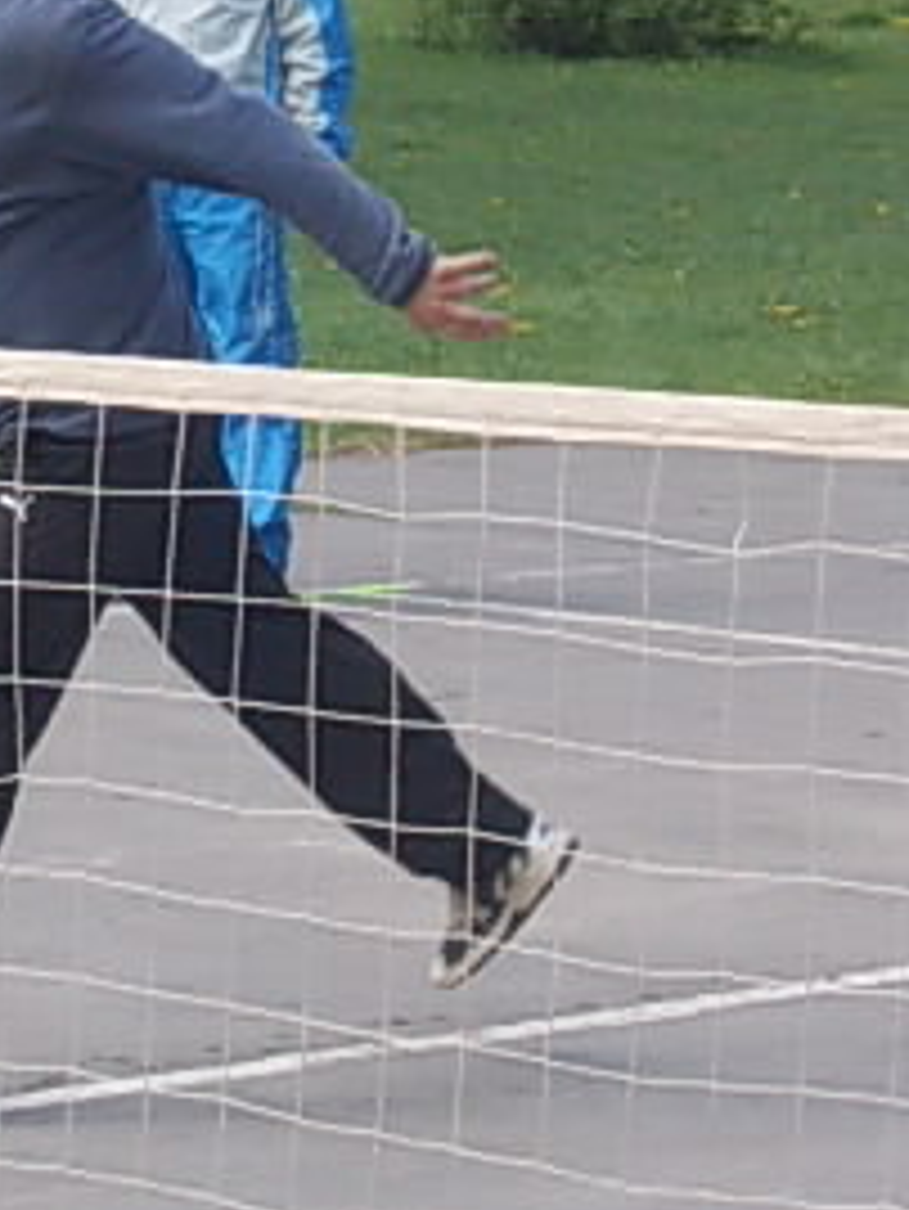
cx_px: -166
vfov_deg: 8.7
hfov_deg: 6.5
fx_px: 7977
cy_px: 198
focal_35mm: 228
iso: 200
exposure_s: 1/320
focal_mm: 13.6
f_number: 5.3
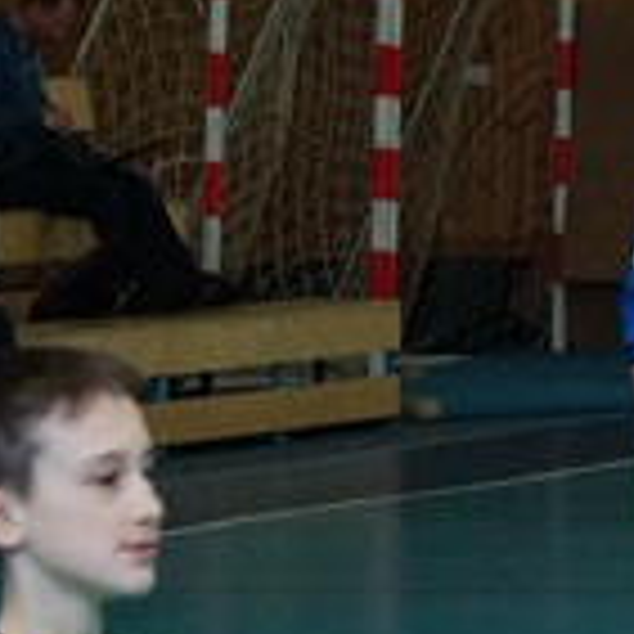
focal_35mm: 506
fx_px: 10485
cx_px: 1695
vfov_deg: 3.5
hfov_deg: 3.4
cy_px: 432
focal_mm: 55
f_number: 5.6
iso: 1250
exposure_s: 1/200
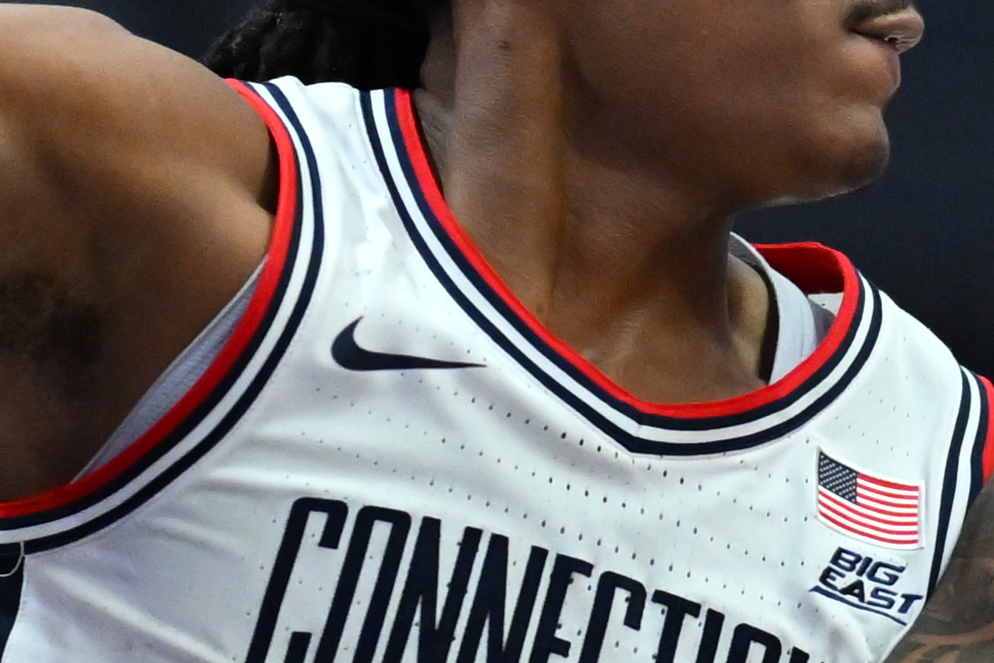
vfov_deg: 2.2
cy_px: 1040
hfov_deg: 3.3
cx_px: 1929
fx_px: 17228
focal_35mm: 624
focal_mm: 85
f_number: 1.2
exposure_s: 1/3200
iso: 1600
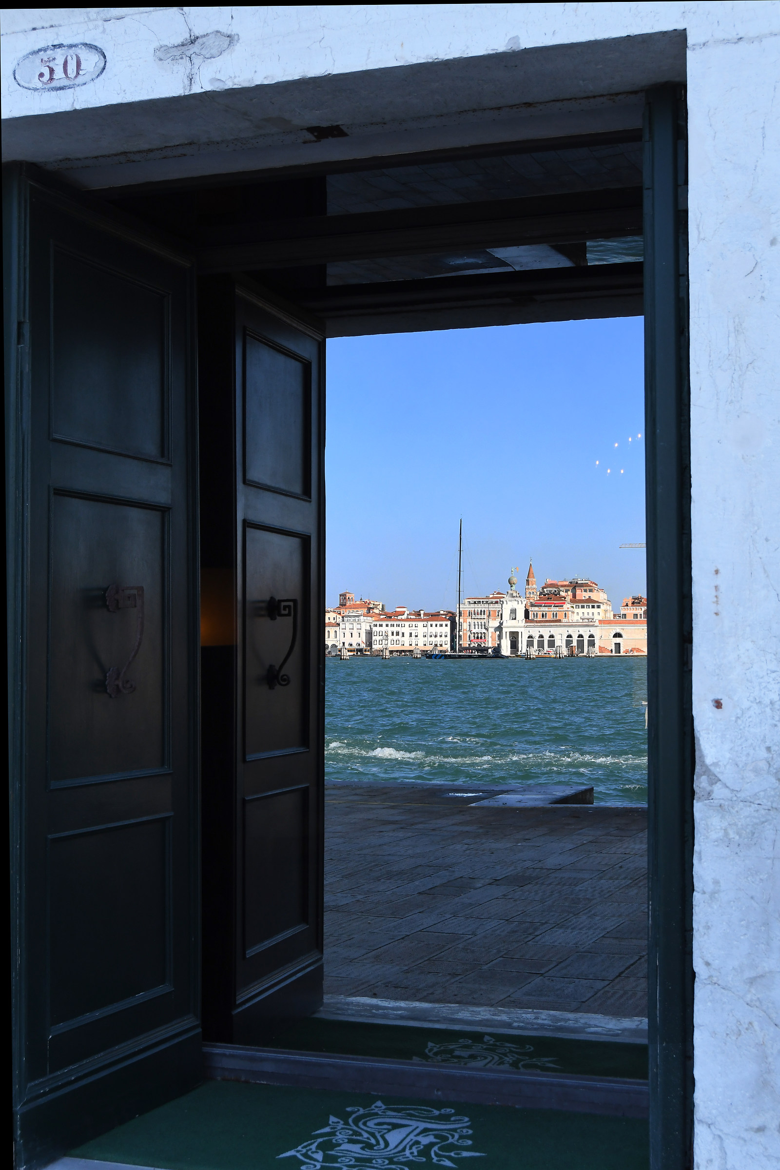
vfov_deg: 41.1
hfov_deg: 28.1
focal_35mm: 48
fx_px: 1560
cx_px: 390
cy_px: 585
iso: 640
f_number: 7.1
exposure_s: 1/400
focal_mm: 32
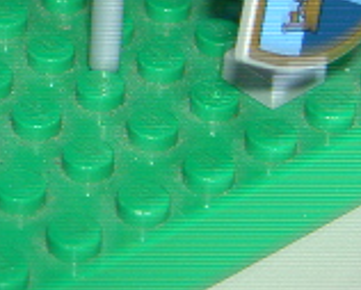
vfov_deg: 9.9
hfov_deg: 12.0
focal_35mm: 154
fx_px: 1648
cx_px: -146
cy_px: -53
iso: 50
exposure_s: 1/60
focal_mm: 8
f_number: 2.8
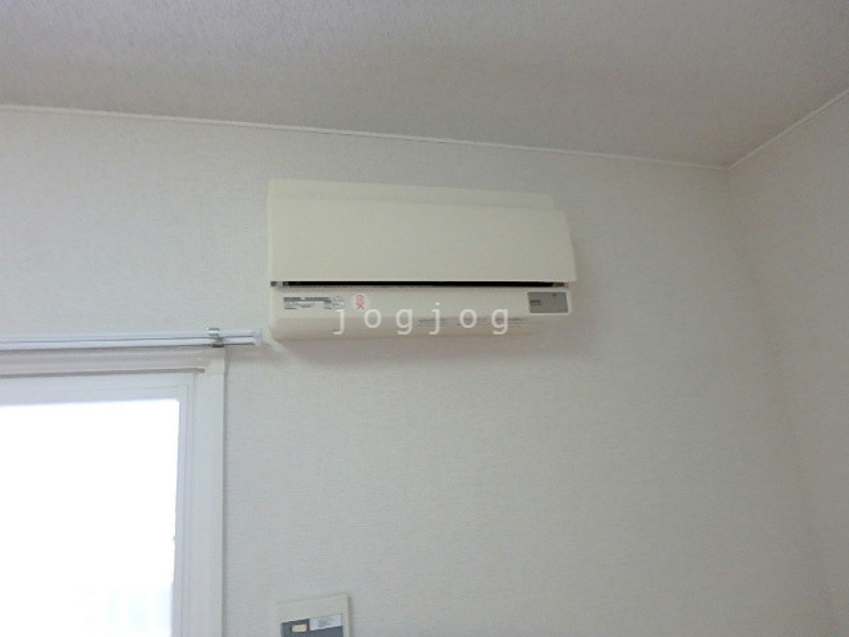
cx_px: 424
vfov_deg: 63.4
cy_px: 318
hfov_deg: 79.0
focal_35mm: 21
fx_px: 515
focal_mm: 3.7
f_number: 3.5
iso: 500
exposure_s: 1/30
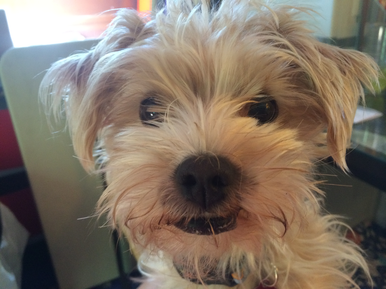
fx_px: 335
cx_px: 193
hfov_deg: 60.0
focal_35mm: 30
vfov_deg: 46.8
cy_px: 144
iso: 160
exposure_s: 1/30
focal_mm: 4.12
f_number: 2.2
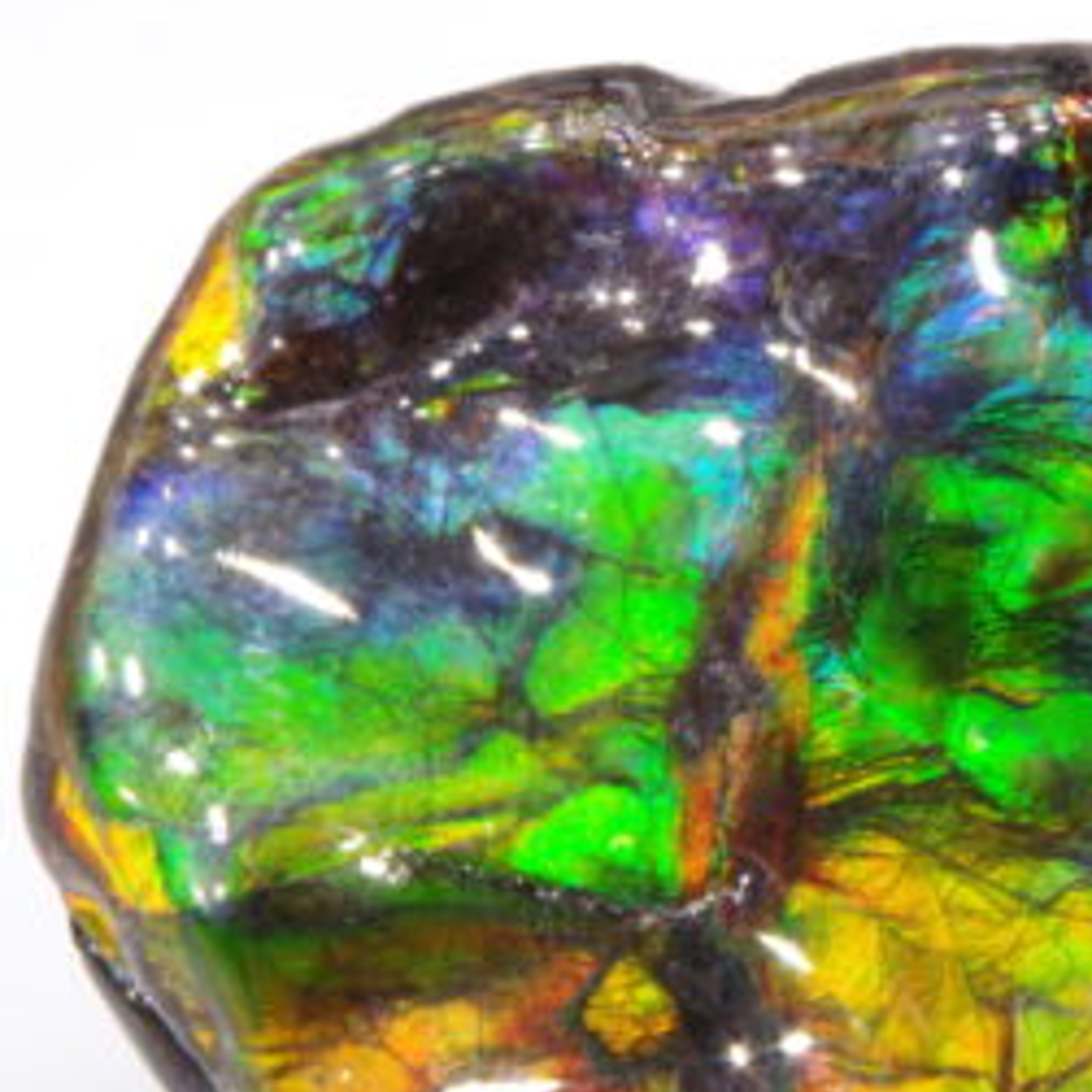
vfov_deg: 10.5
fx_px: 5925
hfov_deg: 10.5
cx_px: 953
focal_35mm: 166
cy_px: 711
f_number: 5.6
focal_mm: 55
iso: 100
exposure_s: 1/2
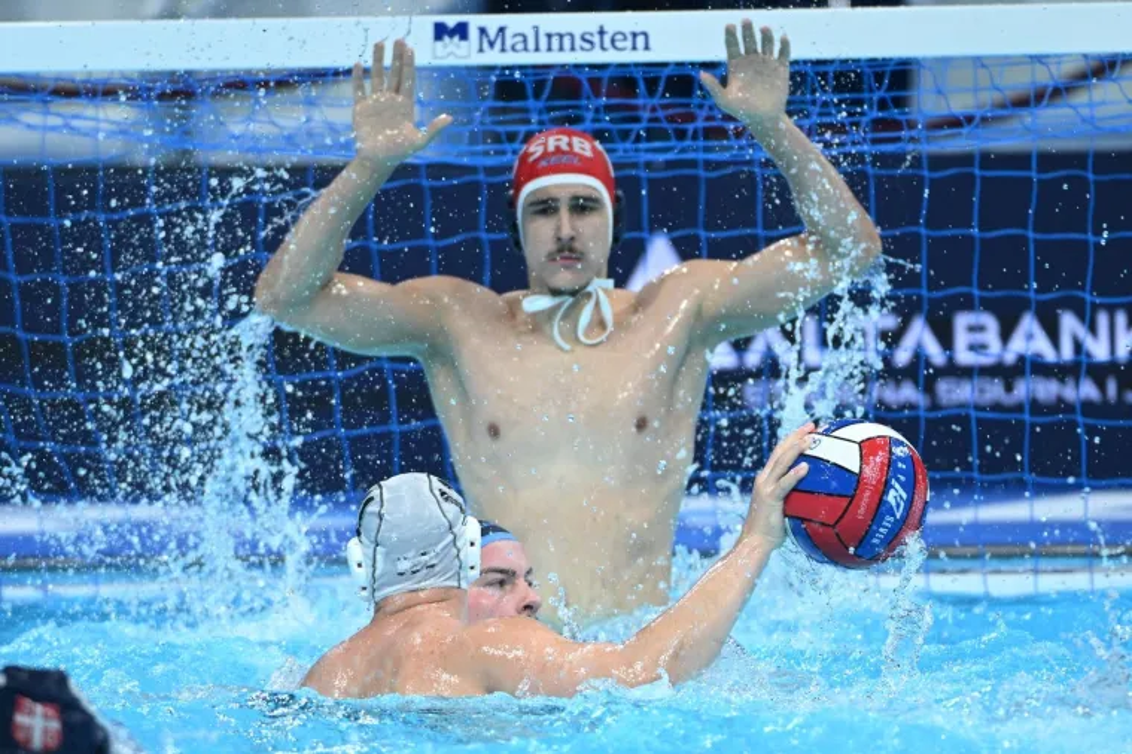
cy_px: 377
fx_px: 11315
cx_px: 566
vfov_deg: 3.8
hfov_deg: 5.7
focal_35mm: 360
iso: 3200
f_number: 4
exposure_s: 1/1600
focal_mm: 360
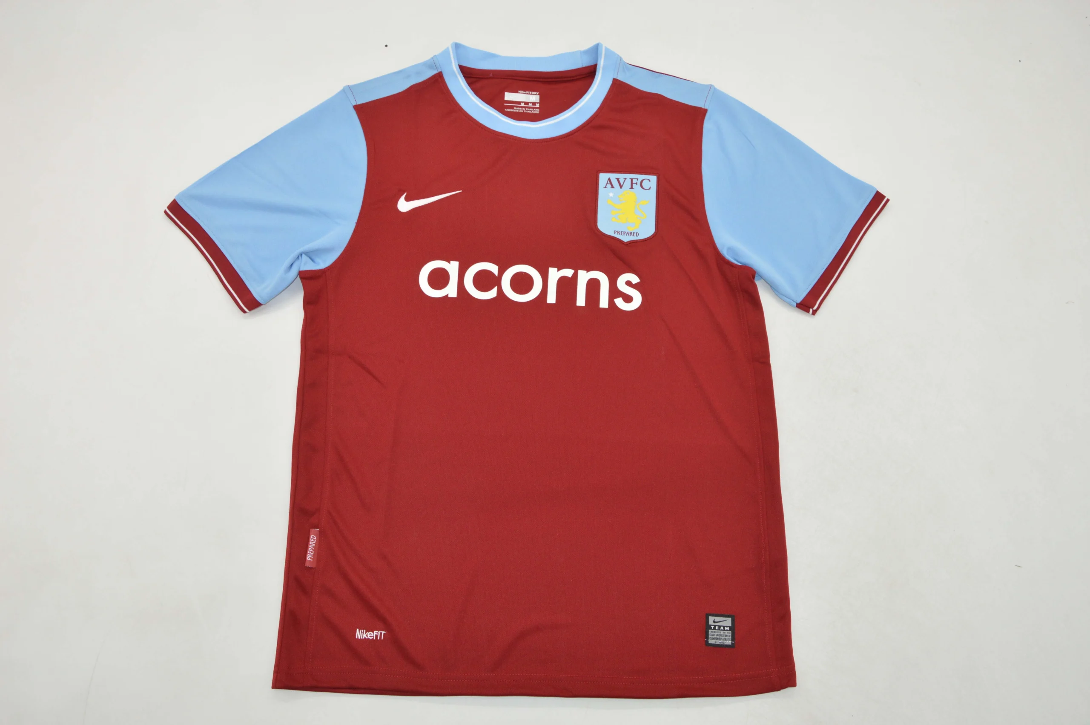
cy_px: 362
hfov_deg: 57.3
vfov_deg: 39.9
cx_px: 545
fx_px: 998
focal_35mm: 33
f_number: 6.3
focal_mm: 22
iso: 400
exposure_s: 1/200
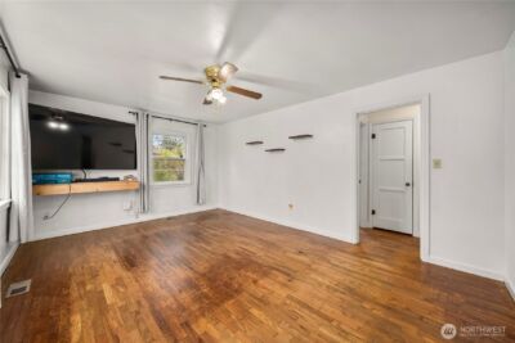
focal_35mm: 13
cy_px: 172
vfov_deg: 85.5
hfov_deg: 108.3
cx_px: 258
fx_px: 186
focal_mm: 13
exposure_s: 1/60
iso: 160
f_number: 7.1
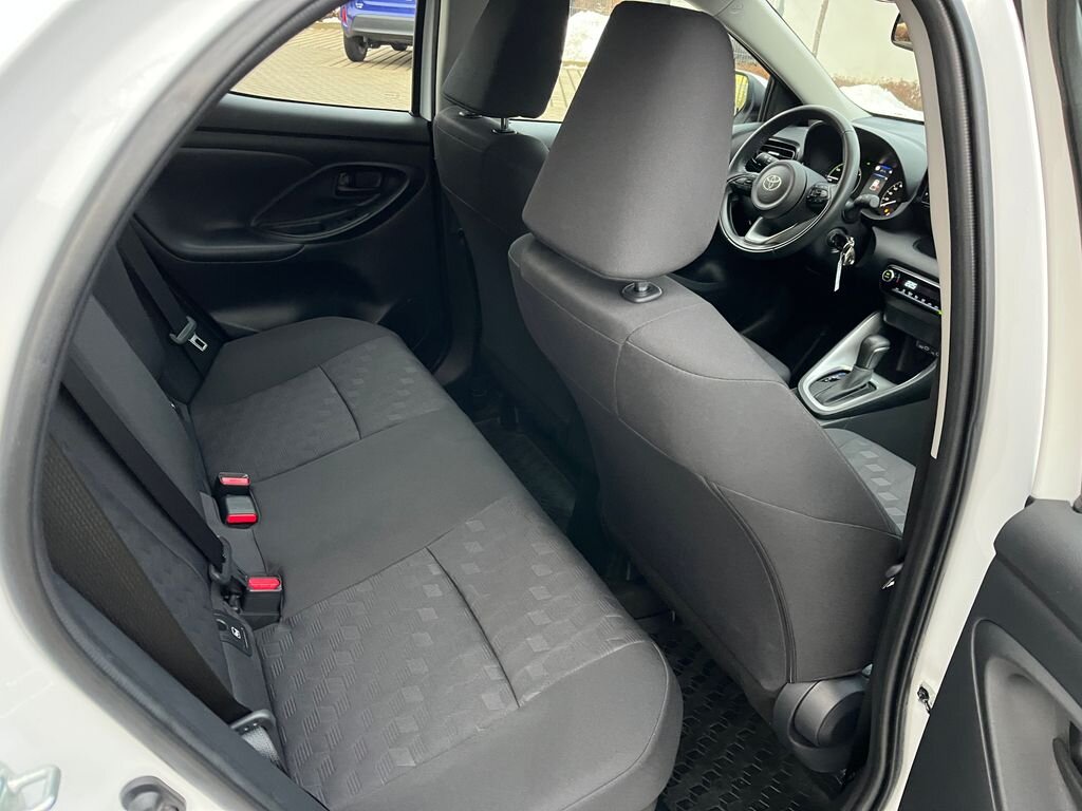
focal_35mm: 26
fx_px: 813
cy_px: 406
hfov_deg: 67.3
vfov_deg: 53.1
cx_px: 541
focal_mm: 5.1
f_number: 1.6
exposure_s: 1/40
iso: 640
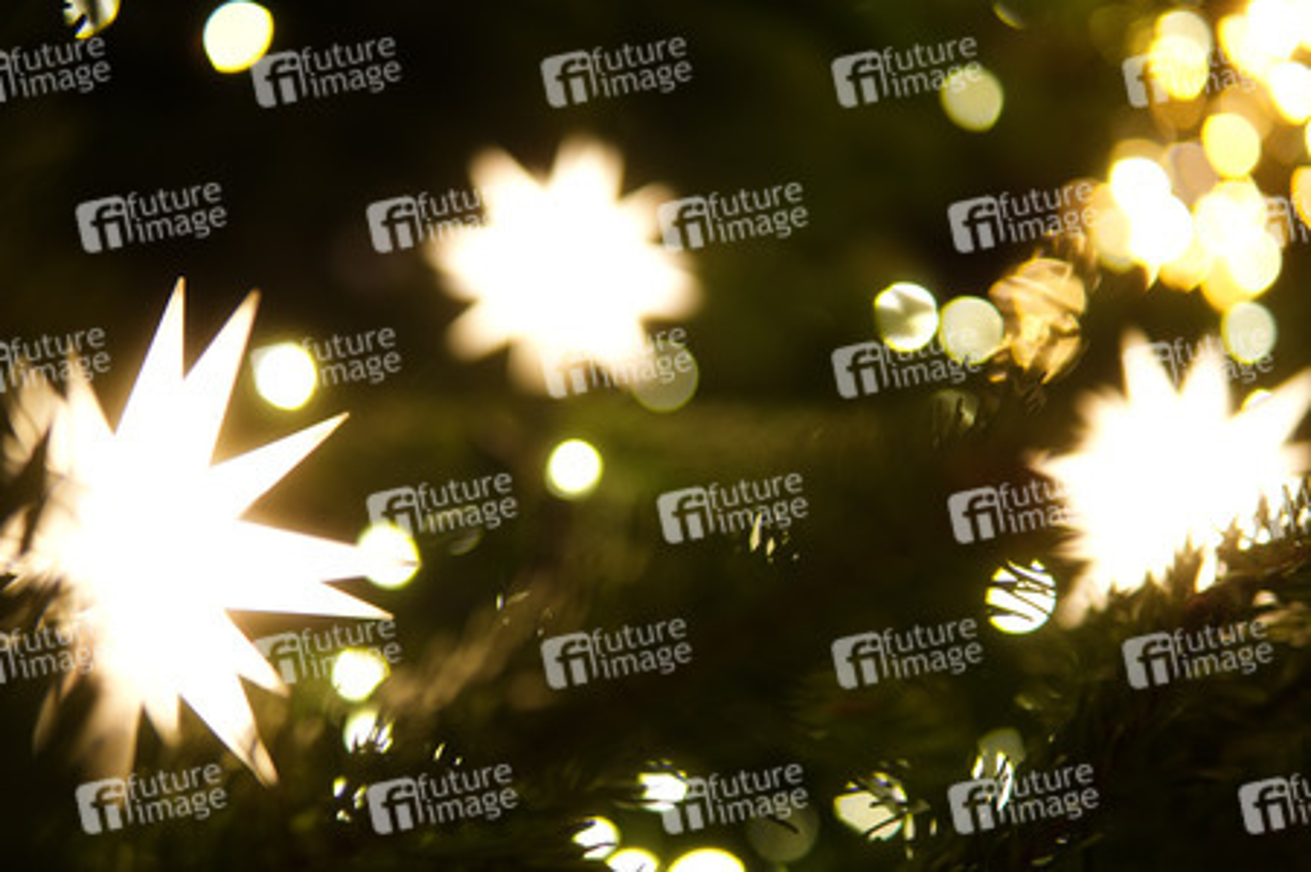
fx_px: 1638
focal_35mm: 45
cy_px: 436
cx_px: 656
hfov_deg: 43.6
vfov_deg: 29.8
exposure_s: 1/100
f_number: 1.4
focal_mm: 30
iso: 640
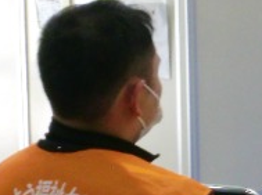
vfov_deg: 6.3
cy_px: 6
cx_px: 444
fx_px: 1768
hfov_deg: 8.2
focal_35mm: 234
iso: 400
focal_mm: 11.16
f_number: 4.3
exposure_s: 1/30
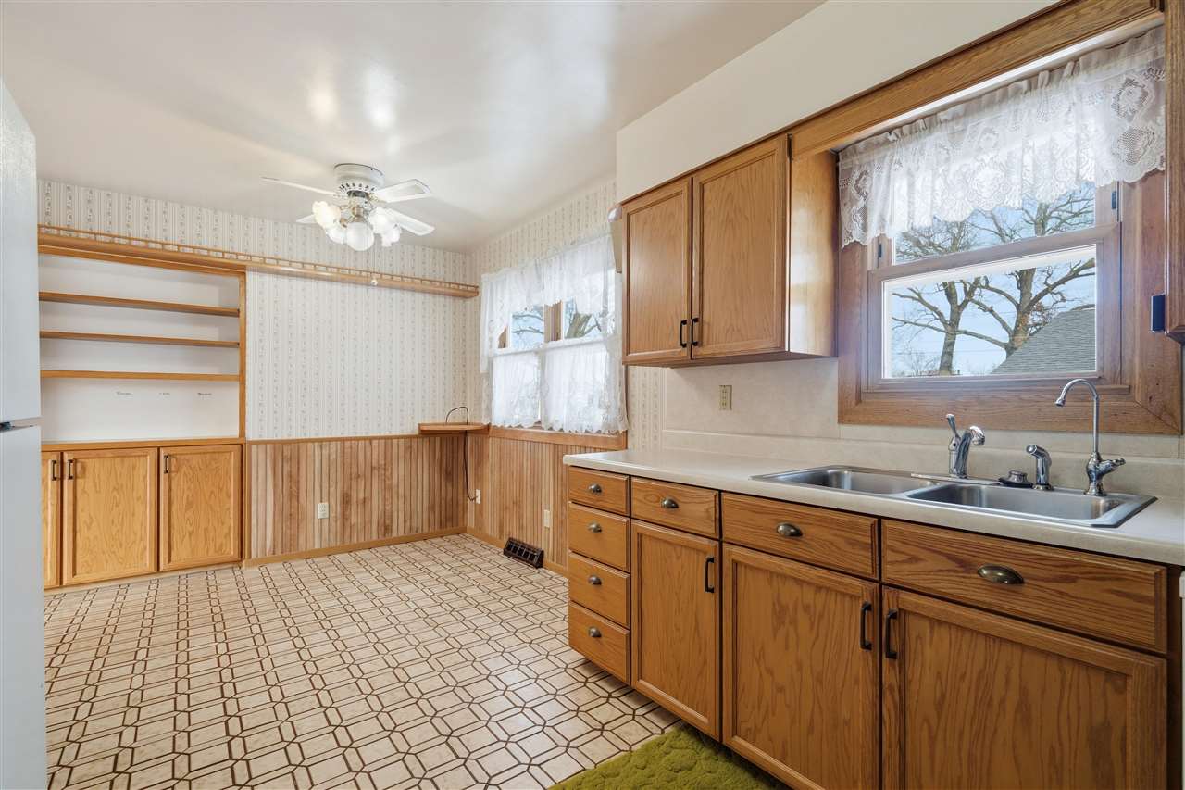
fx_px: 527
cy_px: 395
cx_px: 592
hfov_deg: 96.7
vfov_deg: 73.7
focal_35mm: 16
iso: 400
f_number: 10
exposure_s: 1/50
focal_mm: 16
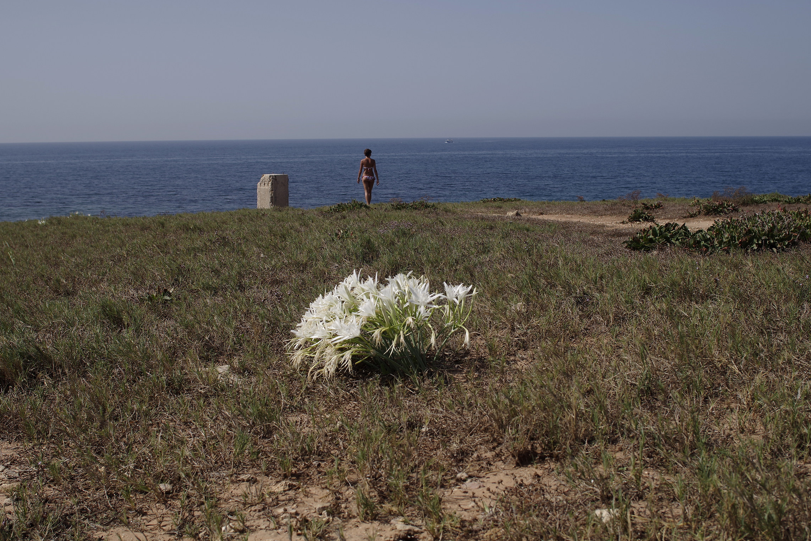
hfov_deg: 44.5
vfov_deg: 30.5
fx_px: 991
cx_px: 392
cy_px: 260
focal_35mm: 44
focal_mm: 28
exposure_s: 1/500
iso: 100
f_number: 6.7
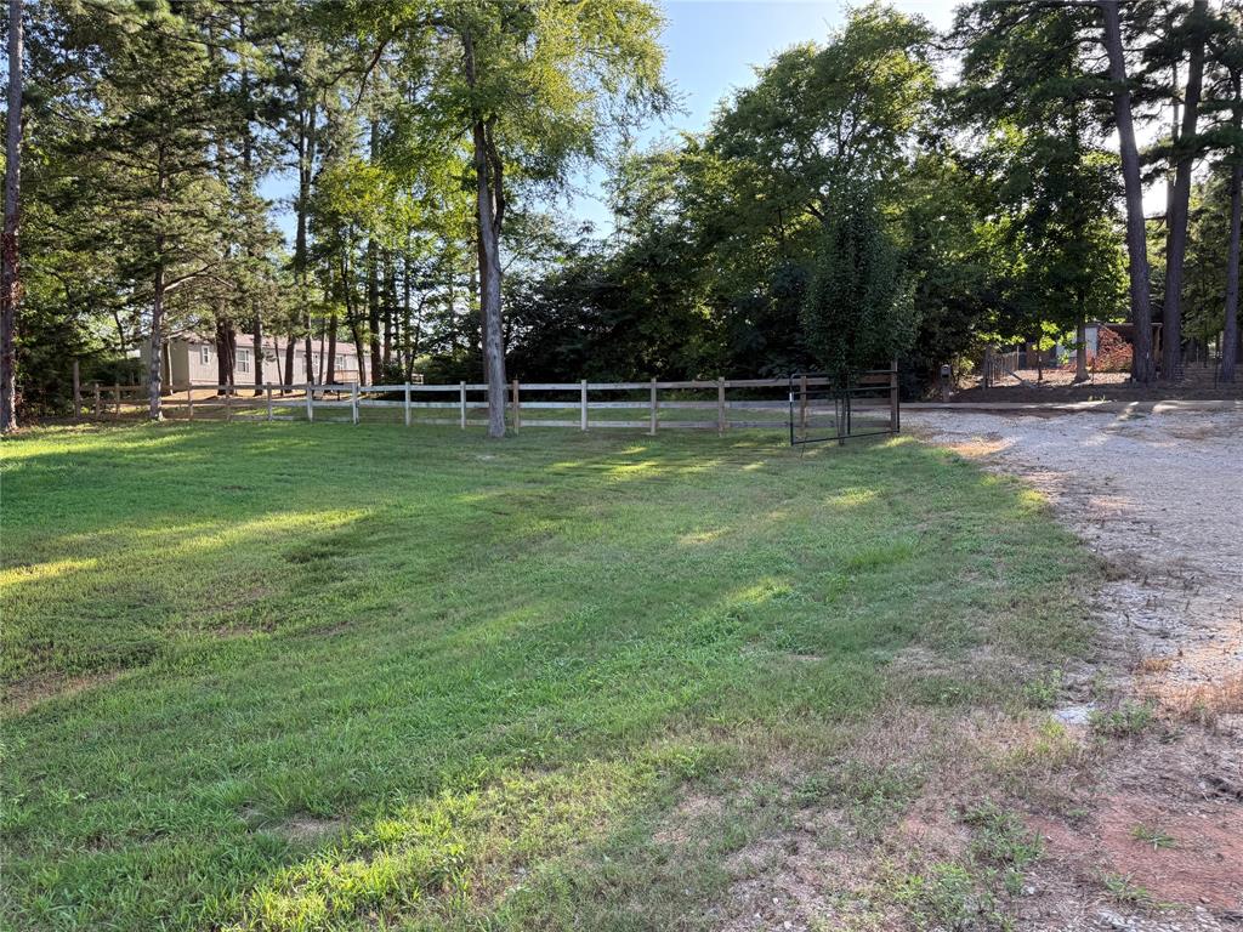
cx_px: 622
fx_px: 862
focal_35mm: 24
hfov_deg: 71.6
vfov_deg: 56.8
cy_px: 466
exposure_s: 1/524
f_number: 1.78
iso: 100
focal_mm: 6.76
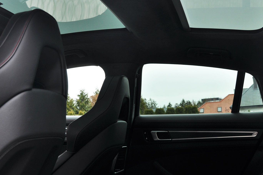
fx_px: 336
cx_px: 118
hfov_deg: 42.7
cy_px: 56
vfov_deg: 28.9
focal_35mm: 46
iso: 250
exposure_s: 1/40
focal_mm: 22
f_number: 6.3
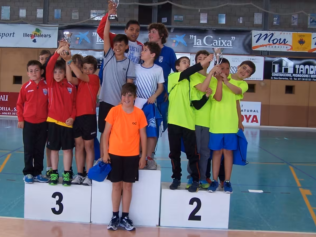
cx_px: 125
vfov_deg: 27.5
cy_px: 97
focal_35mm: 53
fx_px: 484
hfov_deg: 36.0
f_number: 2.8
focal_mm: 6.3
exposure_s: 1/45
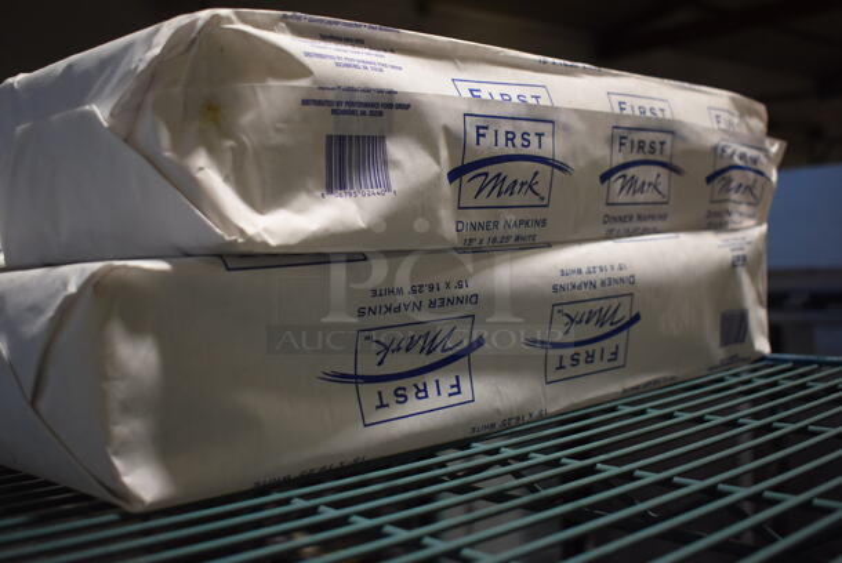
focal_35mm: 40
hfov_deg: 47.9
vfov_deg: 33.1
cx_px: 421
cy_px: 282
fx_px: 948
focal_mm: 27
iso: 1000
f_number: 4
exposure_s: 1/125
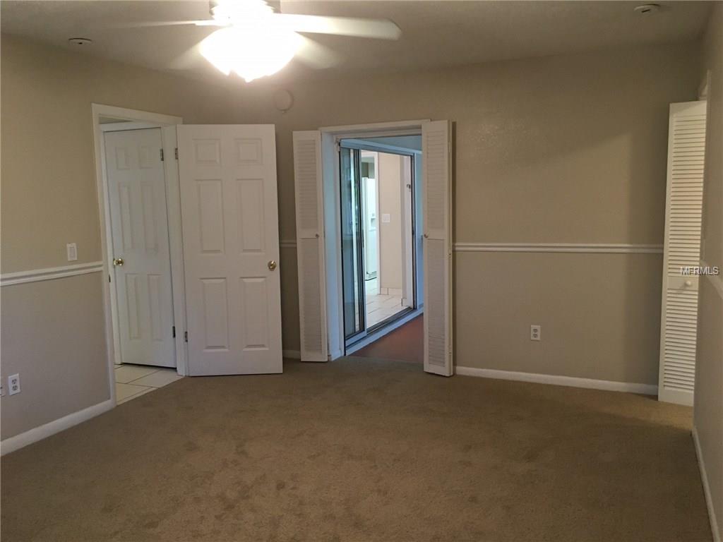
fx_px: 606
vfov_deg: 48.2
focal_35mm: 29
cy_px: 271
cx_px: 362
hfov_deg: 61.7
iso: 125
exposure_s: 1/30
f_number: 2.2
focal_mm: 4.15
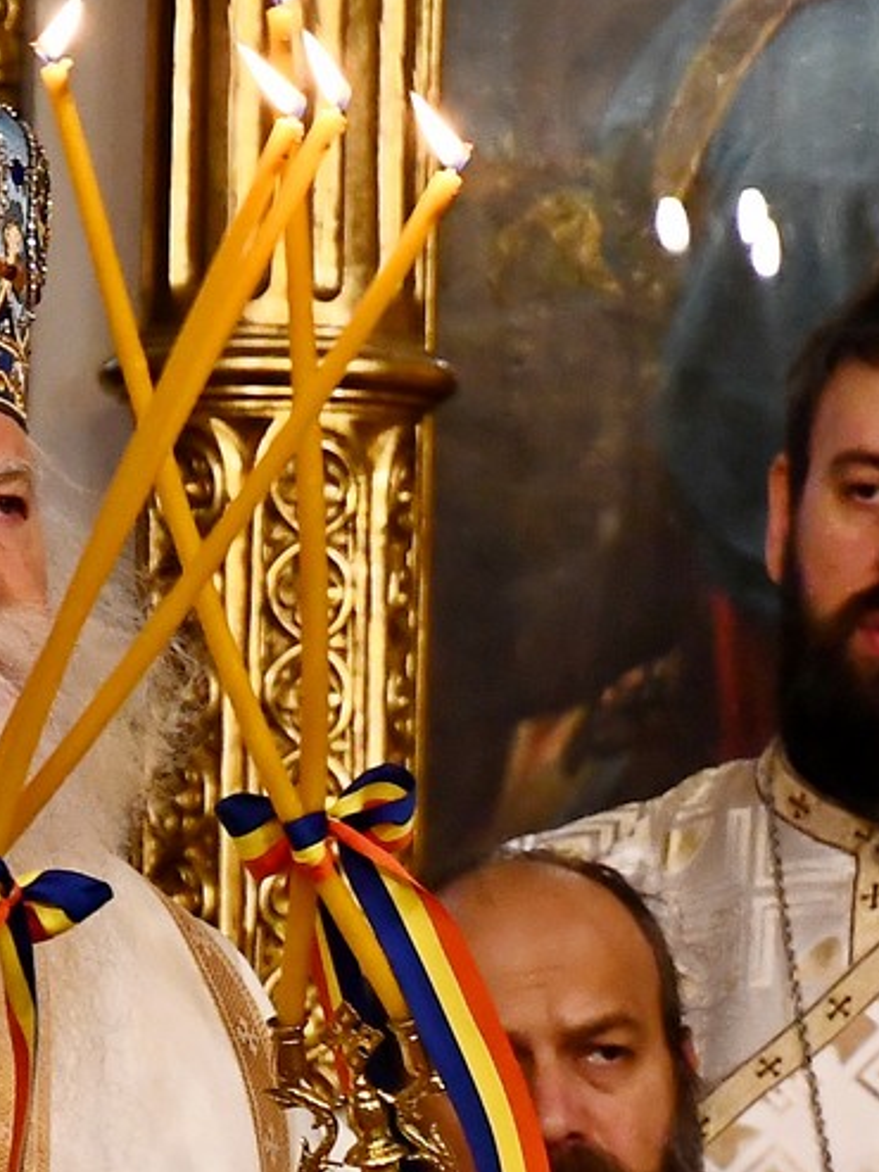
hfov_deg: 5.7
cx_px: 423
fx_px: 8867
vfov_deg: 7.6
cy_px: 851
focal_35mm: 262
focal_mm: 75
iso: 2000
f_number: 4
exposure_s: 1/100
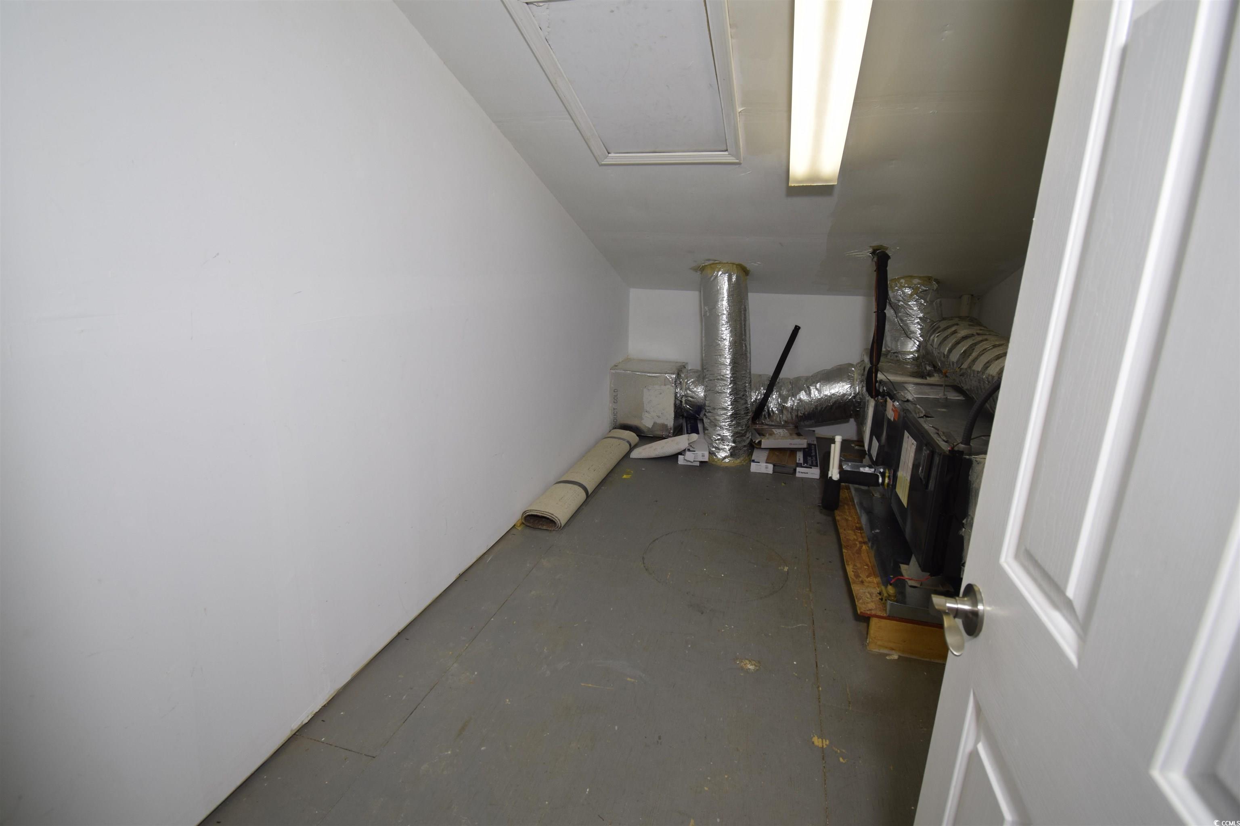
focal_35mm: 15
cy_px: 413
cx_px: 620
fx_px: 517
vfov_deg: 77.3
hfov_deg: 100.4
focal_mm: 10
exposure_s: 1/125
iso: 400
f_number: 5.6
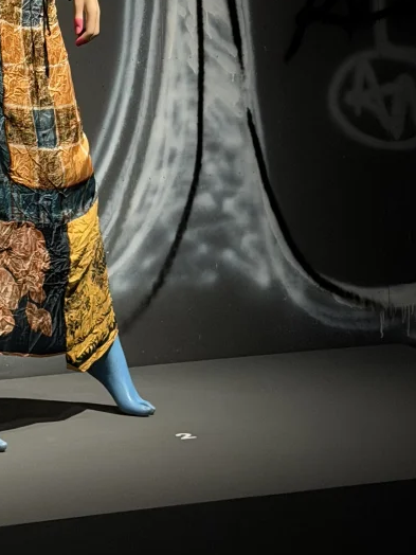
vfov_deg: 14.7
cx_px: 50
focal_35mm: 132
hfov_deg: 11.2
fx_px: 2115
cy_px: -23
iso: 250
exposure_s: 1/49
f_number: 1.78
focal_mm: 6.76
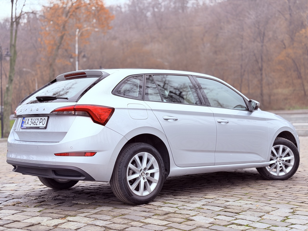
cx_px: 154
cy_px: 116
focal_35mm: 48
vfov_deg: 30.3
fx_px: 427
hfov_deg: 39.7
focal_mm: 6.76
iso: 100
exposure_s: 1/60
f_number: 1.78
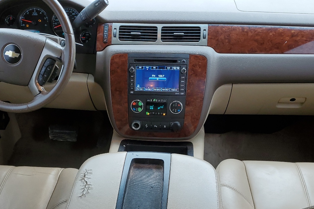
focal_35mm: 43
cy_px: 165
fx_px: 375
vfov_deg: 30.5
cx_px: 142
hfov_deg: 45.4
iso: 54
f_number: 1.5
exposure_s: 1/120
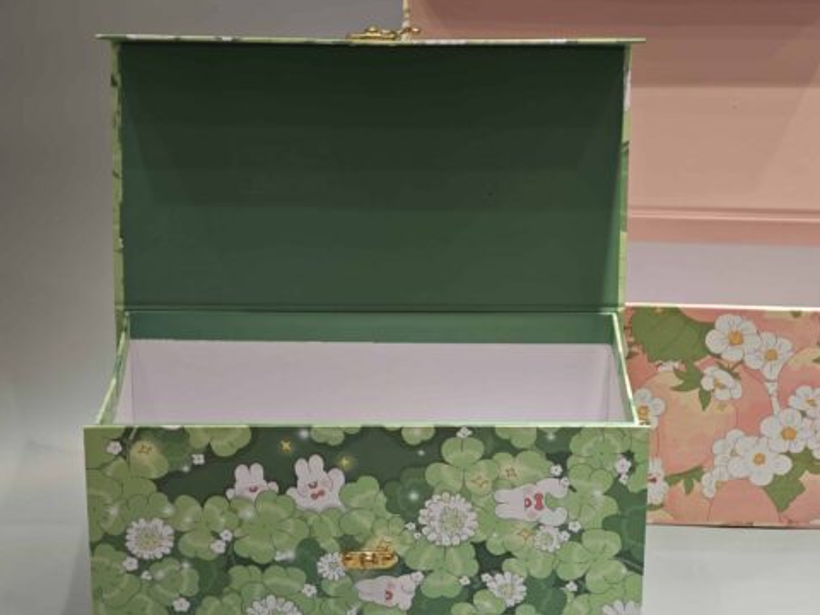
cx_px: 468
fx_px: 2369
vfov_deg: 14.8
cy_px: 289
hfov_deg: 19.6
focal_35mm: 100
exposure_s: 1/100
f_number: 2
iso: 160
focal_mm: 10.1
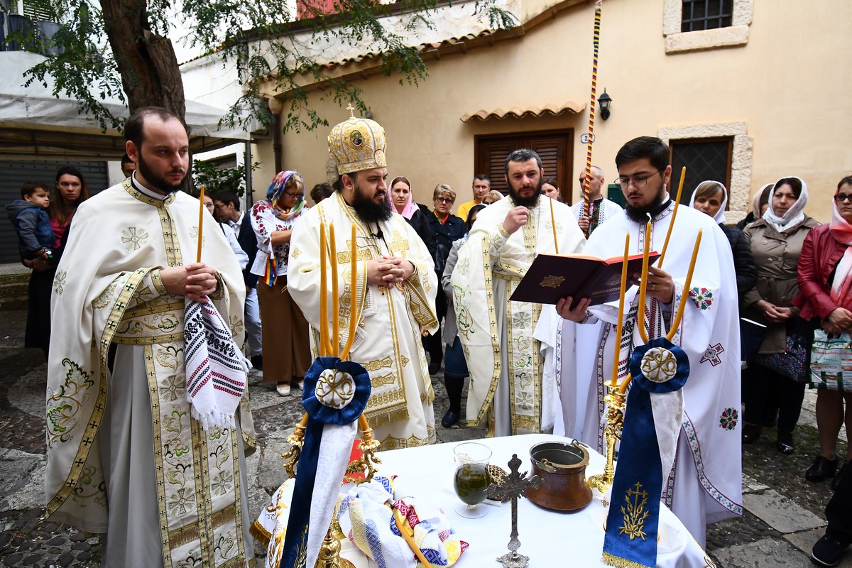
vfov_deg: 59.5
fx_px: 497
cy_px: 284
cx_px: 426
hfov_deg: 81.2
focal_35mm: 21
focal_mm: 14
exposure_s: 1/250
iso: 800
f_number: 5
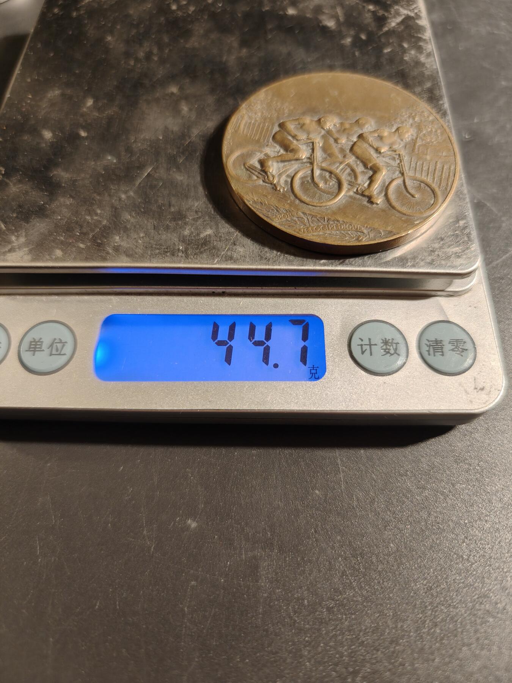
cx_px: 256
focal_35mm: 23
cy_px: 342
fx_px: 454
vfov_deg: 73.9
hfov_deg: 58.9
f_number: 1.6
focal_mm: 6.06
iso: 250
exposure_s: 1/143
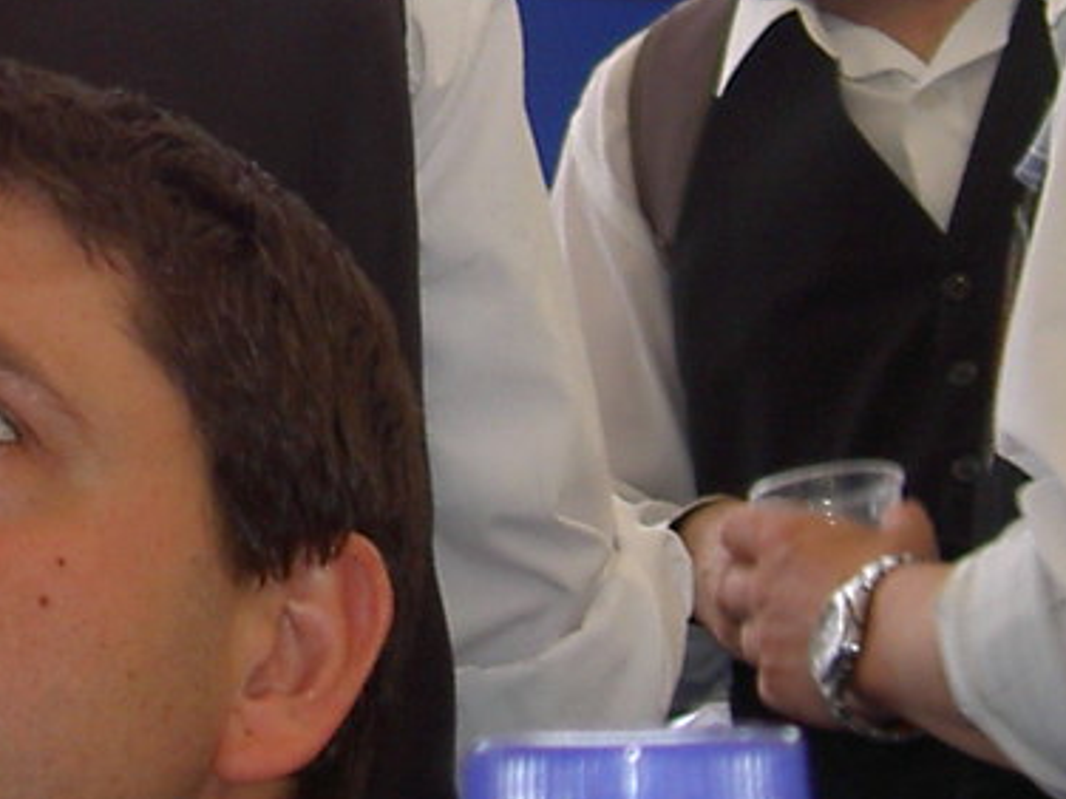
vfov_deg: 8.8
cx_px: 37
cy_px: -156
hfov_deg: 11.8
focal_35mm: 166
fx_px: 5112
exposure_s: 1/59.5
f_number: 2.8
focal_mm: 8
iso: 100
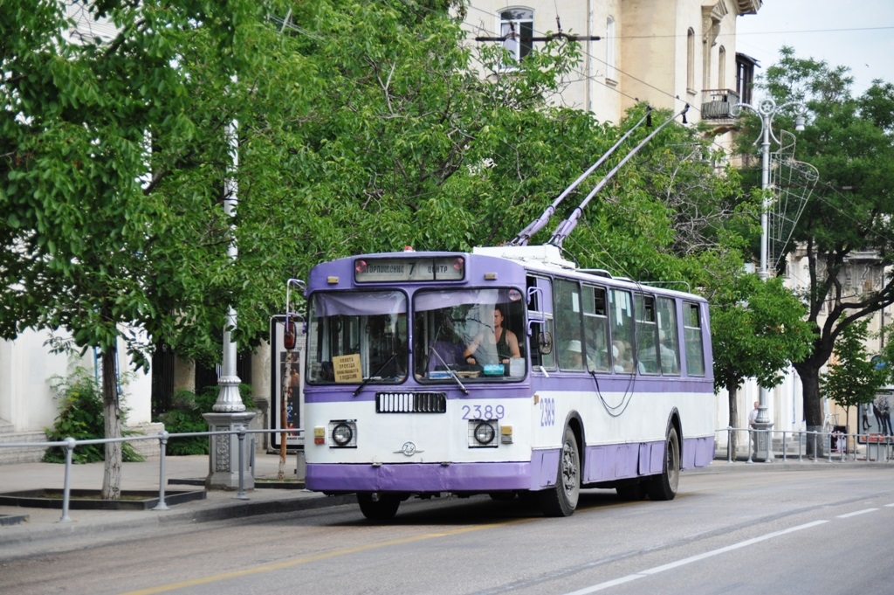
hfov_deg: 17.1
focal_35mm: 120
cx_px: 447
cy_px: 298
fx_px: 2978
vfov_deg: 11.4
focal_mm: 120
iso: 400
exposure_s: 1/800
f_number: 5.6
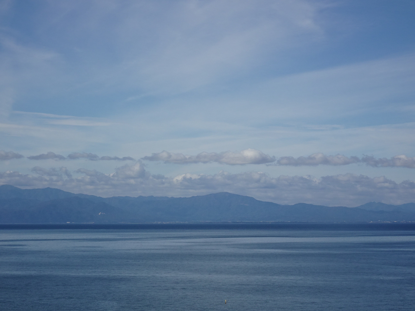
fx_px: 1115
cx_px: 208
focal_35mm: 93
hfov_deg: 21.1
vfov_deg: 15.9
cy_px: 156
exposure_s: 1/1000
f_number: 5
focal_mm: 14.73
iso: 80
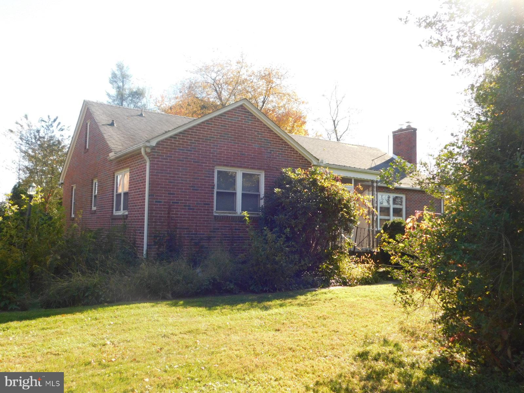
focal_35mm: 30
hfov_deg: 60.0
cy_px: 196
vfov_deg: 46.8
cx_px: 262
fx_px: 454
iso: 125
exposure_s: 1/320
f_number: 3.2
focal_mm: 5.3
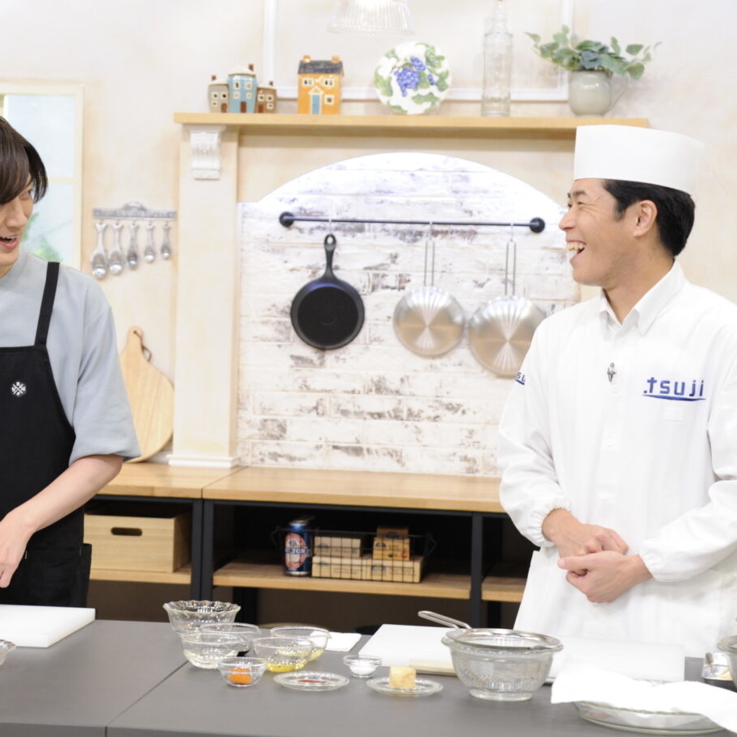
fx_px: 2409
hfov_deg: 17.4
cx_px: 260
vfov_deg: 17.4
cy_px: 329
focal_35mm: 100
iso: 1600
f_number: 5
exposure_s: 1/125
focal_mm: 70
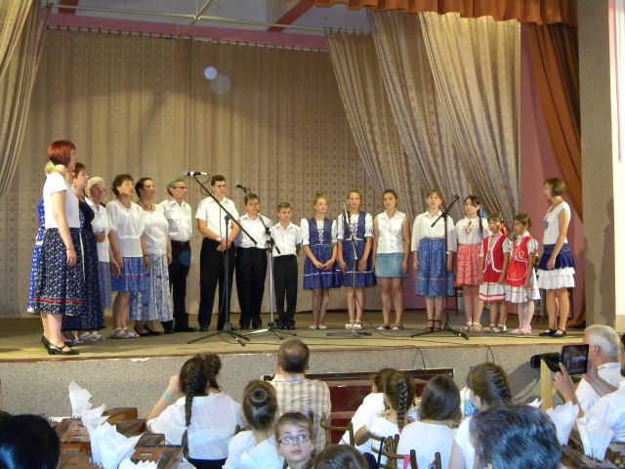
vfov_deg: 30.9
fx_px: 849
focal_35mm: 47
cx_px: 312
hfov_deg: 40.4
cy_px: 234
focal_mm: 8.6
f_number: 3.9
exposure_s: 1/30
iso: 557
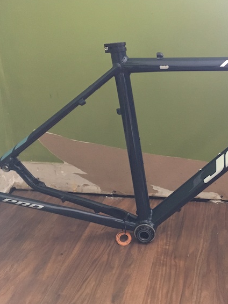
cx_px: 178
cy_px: 156
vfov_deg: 45.8
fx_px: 360
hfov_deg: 34.2
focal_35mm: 41
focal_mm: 4.15
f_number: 2.2
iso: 400
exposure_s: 1/15
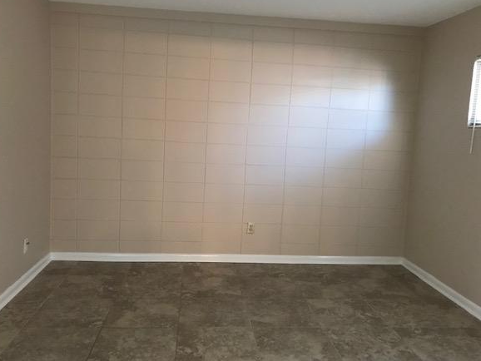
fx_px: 431
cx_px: 241
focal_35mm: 31
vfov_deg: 45.5
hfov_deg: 58.3
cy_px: 176
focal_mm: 3.99
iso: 100
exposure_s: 1/10
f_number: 1.8
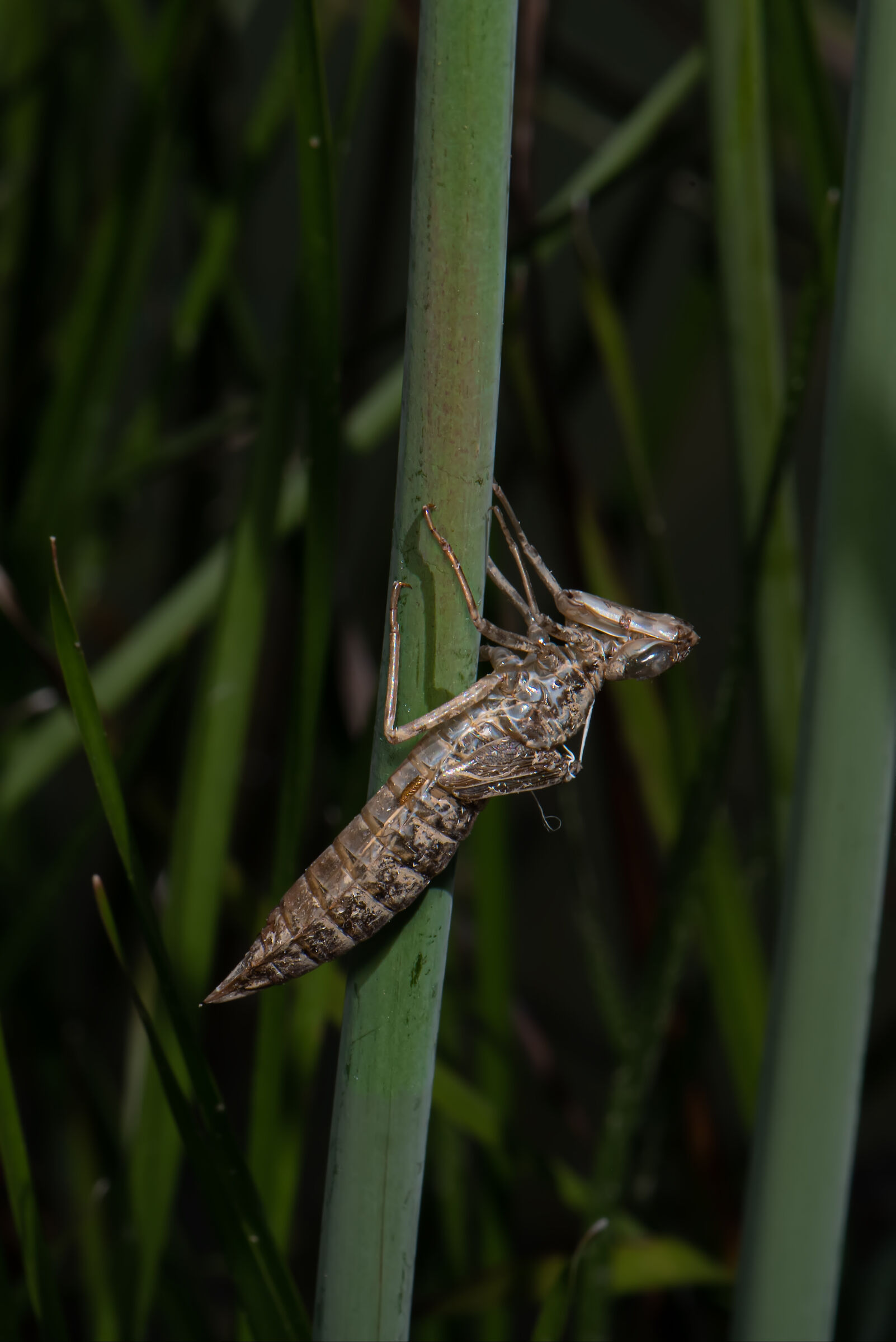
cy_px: 671
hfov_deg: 13.1
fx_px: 3916
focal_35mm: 105
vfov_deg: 19.4
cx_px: 448
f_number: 14
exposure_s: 1/250
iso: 200
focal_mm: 105
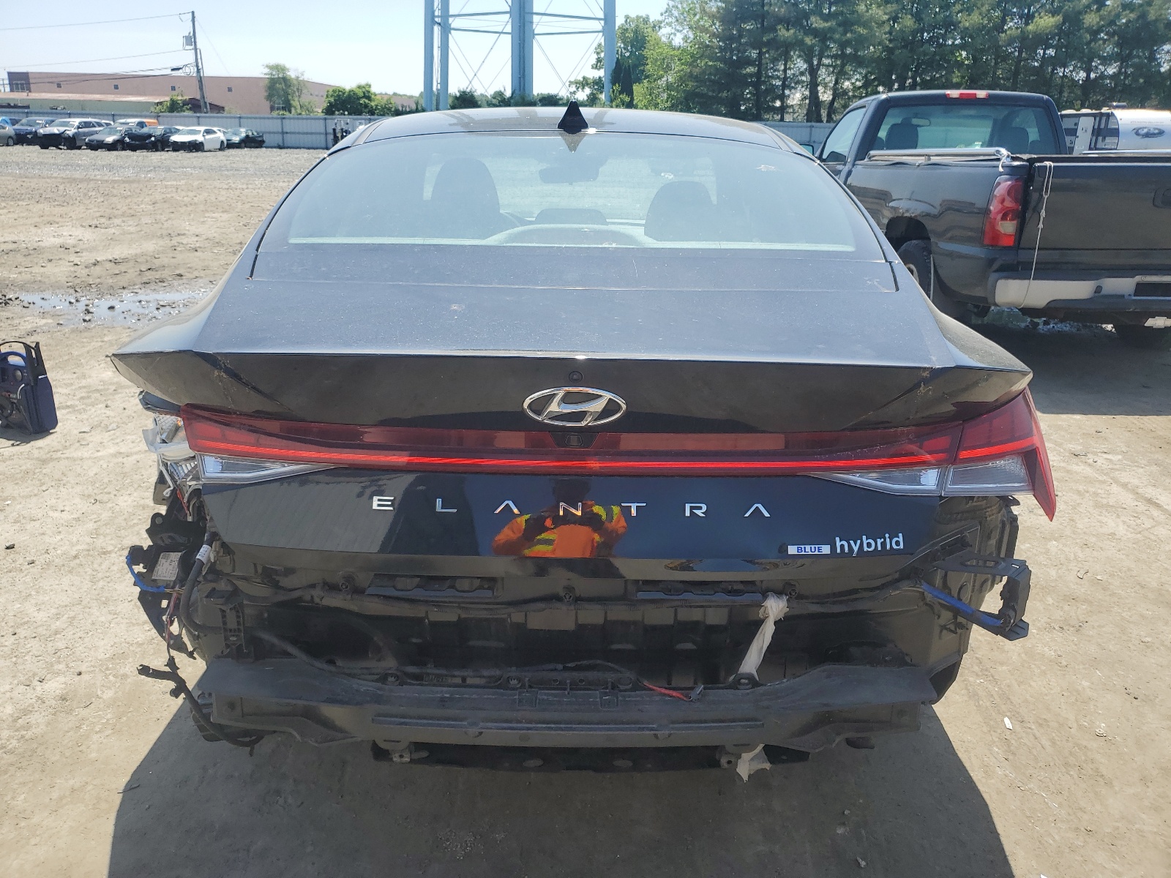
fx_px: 880
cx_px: 586
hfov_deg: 67.3
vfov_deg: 53.1
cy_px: 439
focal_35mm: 26
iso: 50
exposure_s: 1/2000
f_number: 1.5
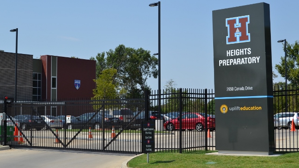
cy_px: 71
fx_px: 476
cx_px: 149
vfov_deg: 20.0
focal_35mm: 60
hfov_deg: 34.9
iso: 100
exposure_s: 1/250
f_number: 8
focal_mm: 38
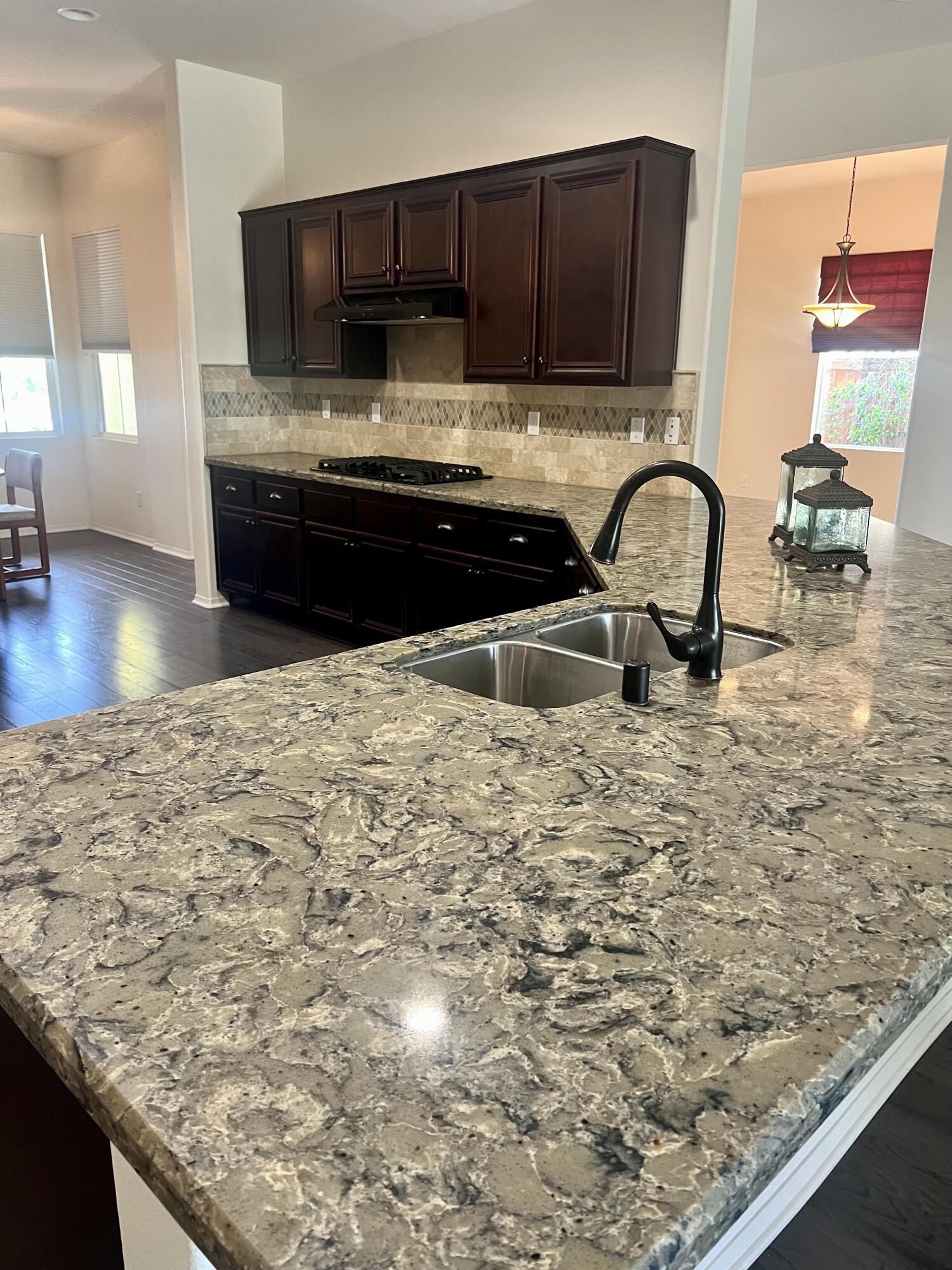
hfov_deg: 53.1
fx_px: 953
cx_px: 476
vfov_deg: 67.3
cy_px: 635
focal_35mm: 26
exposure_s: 1/60
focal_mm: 5.7
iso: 160
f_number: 1.5
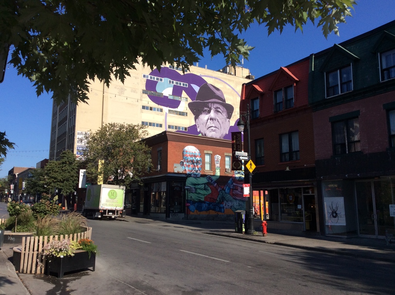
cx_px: 198
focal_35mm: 32
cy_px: 148
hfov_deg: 56.9
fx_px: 365
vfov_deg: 44.1
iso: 32
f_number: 2.4
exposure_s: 1/1634
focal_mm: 3.3
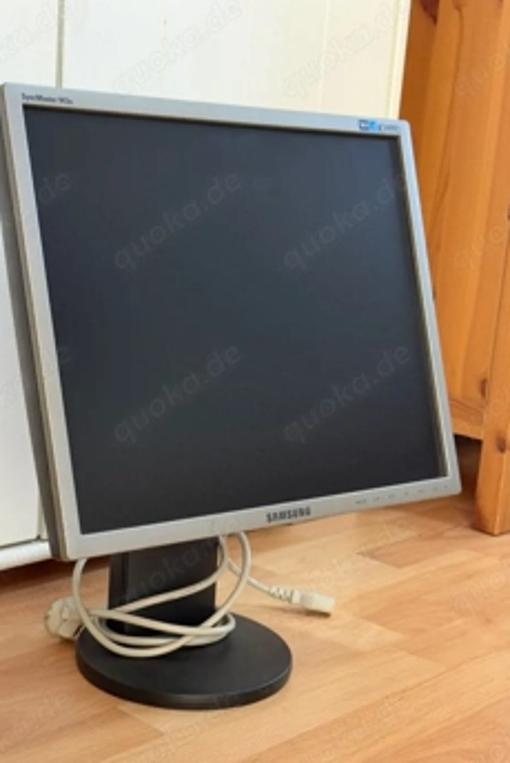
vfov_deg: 34.4
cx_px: 224
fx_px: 1230
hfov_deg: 23.4
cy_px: 417
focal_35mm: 58
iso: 400
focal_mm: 6.76
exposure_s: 1/40
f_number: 1.78
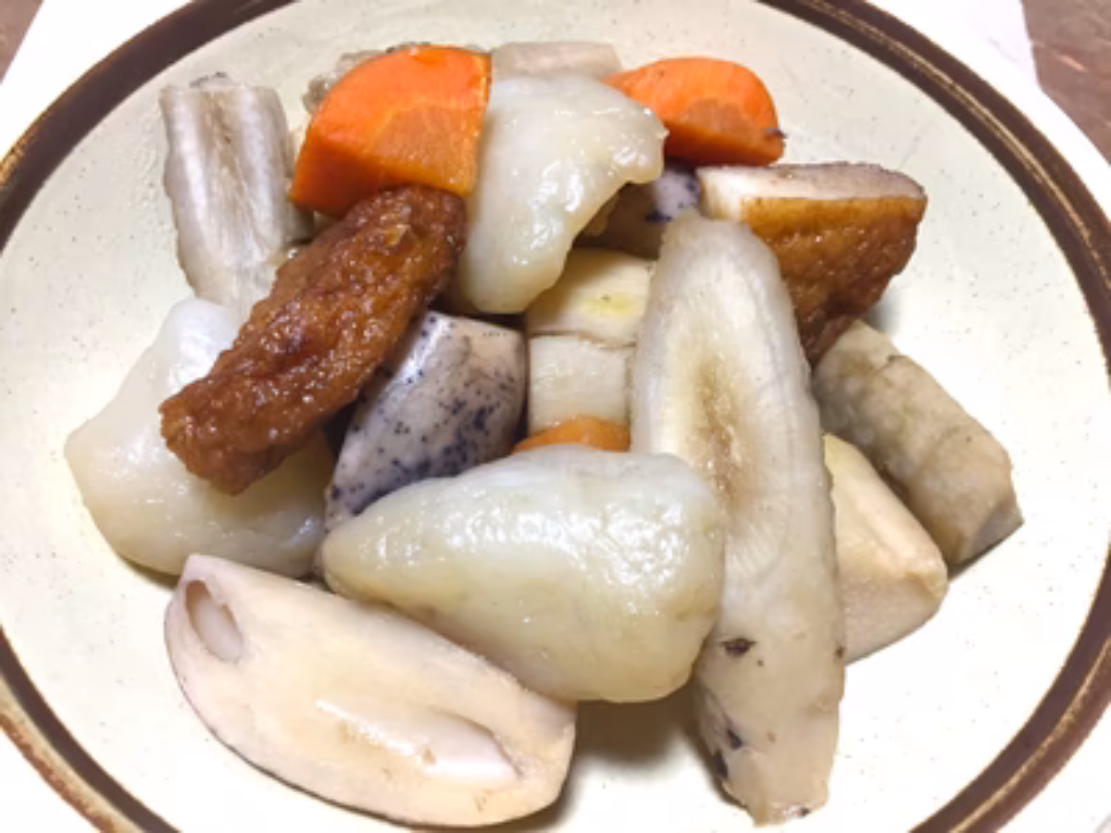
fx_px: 931
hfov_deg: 61.7
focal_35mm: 29
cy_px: 416
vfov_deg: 48.2
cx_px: 556
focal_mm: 4.15
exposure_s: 1/30
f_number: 2.2
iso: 100
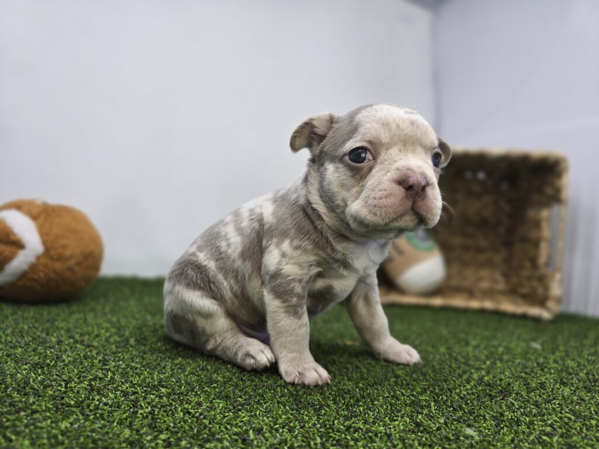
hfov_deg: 73.9
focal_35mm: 23
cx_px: 300
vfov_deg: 58.9
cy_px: 224
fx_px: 398
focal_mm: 6.3
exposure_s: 1/120
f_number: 1.7
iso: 32
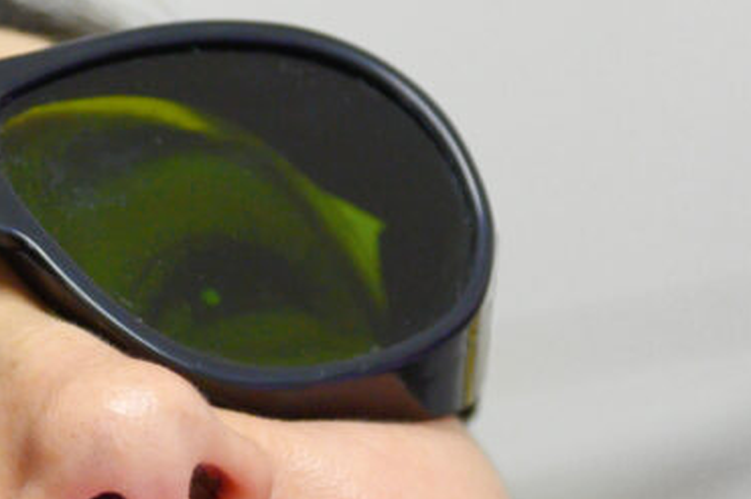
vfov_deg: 3.9
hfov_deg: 5.9
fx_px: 7211
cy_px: 981
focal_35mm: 346
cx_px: -491
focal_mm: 50
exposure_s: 1/400
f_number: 2.8
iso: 800
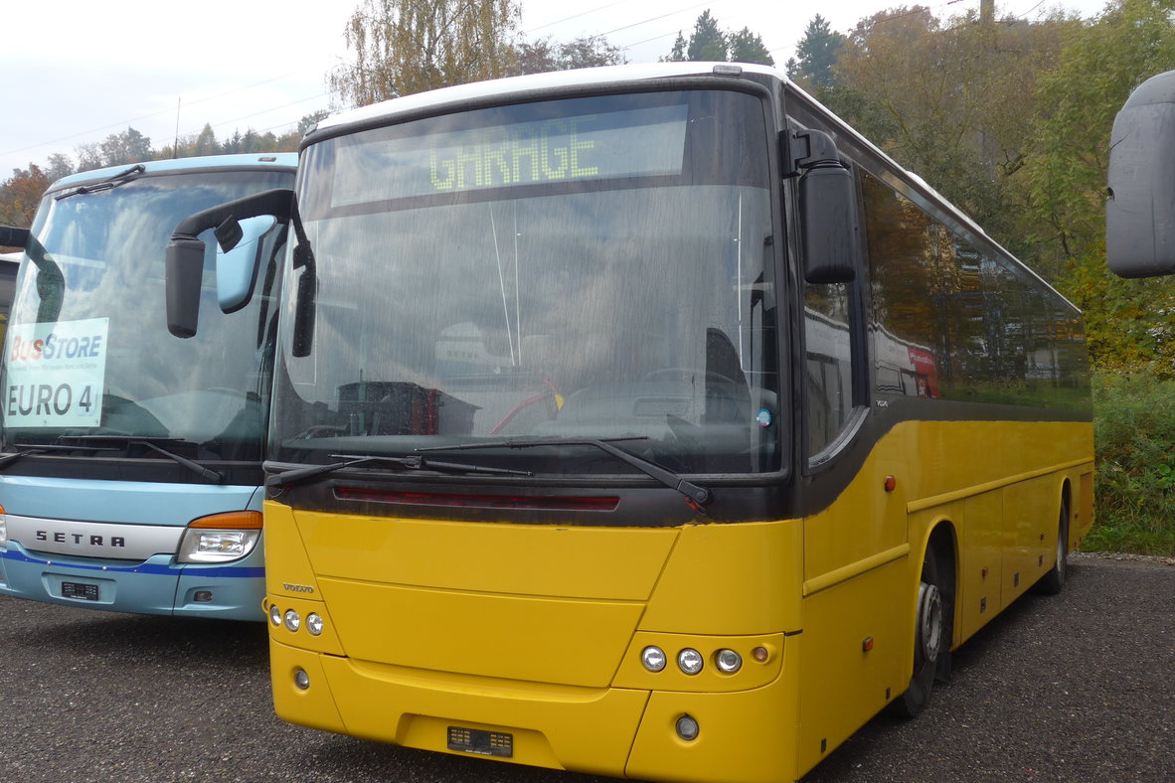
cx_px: 588
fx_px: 1240
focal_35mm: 38
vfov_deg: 35.0
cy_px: 412
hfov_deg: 50.7
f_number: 2.8
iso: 80
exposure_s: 1/320
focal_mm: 7.5
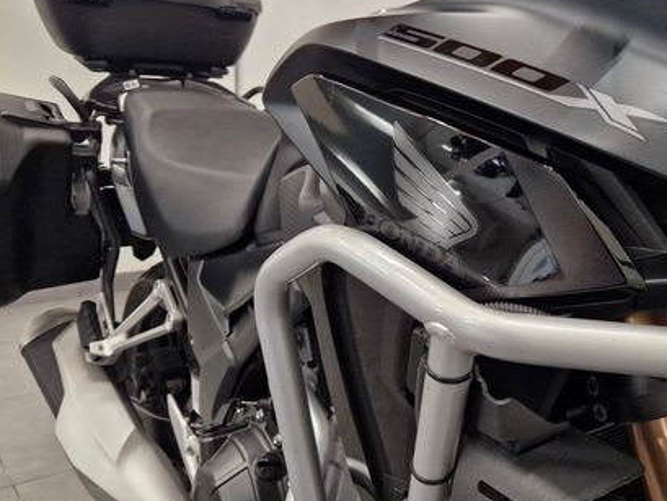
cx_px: 455
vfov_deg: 39.5
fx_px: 694
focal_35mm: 36
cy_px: 199
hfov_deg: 50.2
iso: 640
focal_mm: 5.4
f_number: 1.8
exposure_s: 1/100
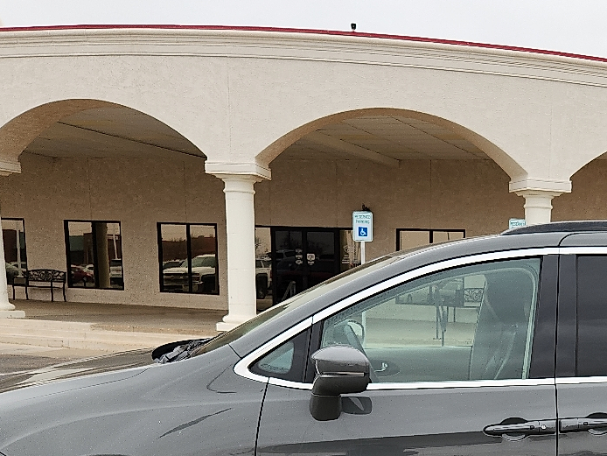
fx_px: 930
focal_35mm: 53
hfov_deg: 34.4
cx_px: 534
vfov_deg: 26.2
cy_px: 451
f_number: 1.8
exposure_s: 1/385
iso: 50
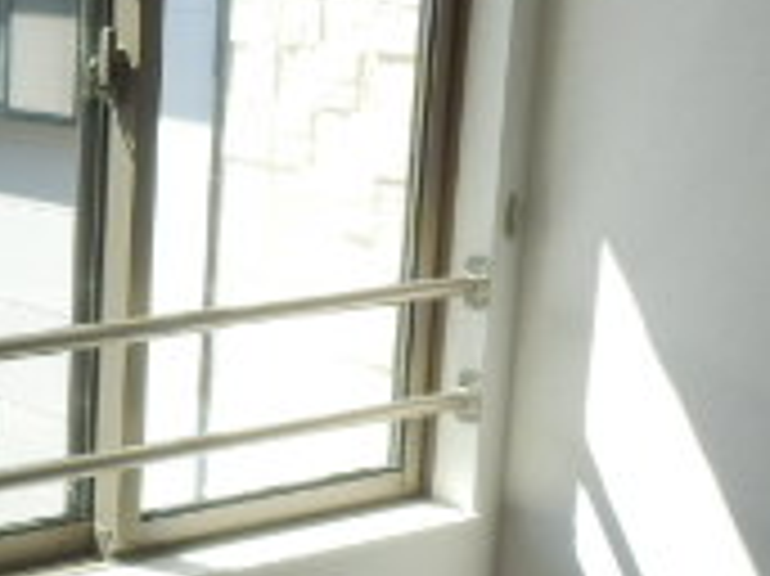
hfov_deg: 19.6
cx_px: -297
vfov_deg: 16.4
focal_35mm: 90
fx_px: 2001
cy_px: 328
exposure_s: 1/160
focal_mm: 4.2
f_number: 3
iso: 80
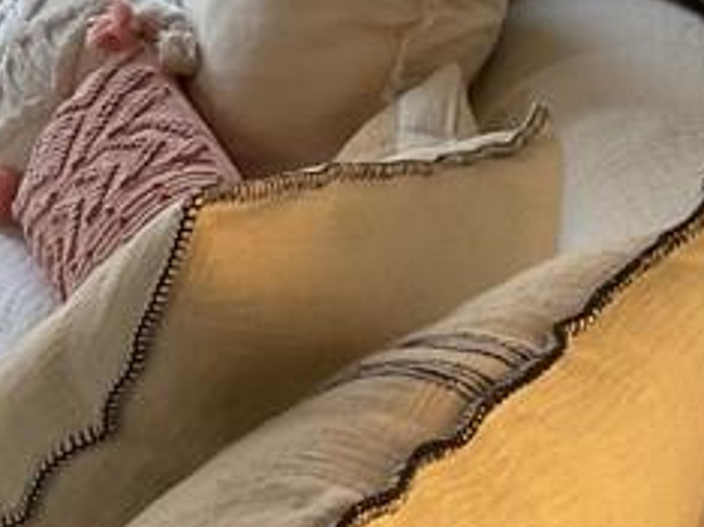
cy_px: -247
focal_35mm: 114
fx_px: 2316
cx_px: -794
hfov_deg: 14.0
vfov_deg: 12.4
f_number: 1.6
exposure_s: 1/60
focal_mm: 4.2
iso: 80
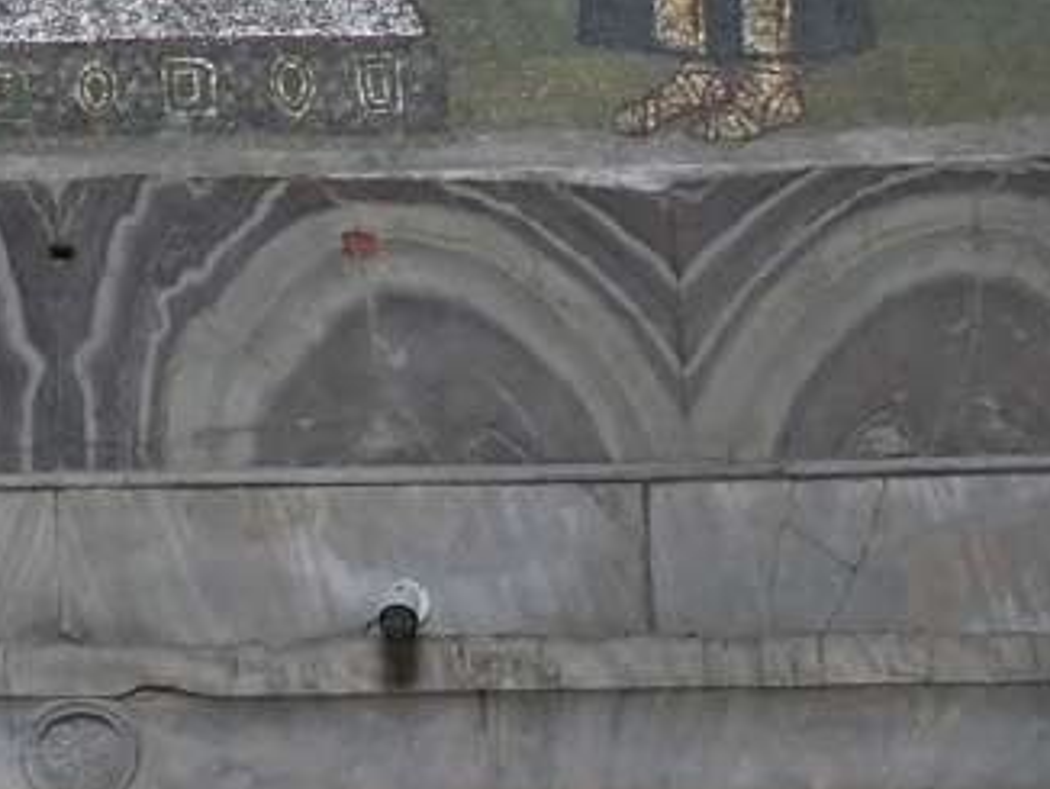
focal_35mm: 216
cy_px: -211
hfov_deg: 9.1
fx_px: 6557
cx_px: -2
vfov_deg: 6.8
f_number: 5.1
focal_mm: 33
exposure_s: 1/80
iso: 3200
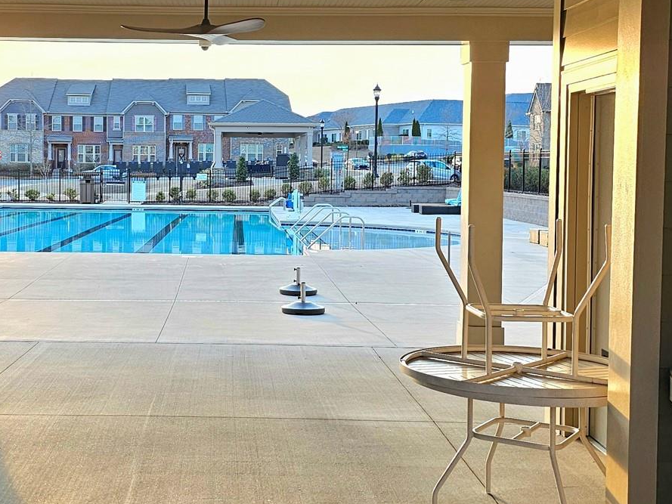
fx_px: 1029
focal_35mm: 53
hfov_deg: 35.9
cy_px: 197
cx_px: 240
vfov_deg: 27.5
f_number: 1.7
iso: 40
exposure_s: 1/208
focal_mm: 6.3
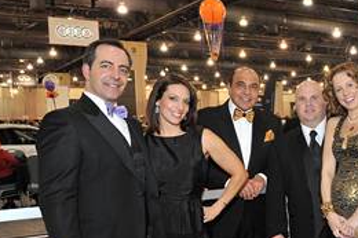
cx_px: 358
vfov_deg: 24.3
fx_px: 547
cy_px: 179
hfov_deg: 33.2
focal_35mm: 55
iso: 1250
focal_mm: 26
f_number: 5.6
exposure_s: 1/125
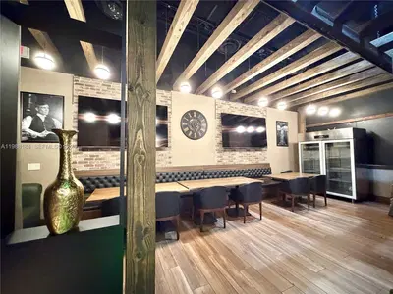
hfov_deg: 102.1
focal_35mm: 14
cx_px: 196
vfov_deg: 85.7
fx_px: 159
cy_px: 147
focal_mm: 2.22
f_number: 2.2
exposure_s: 1/40
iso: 1600
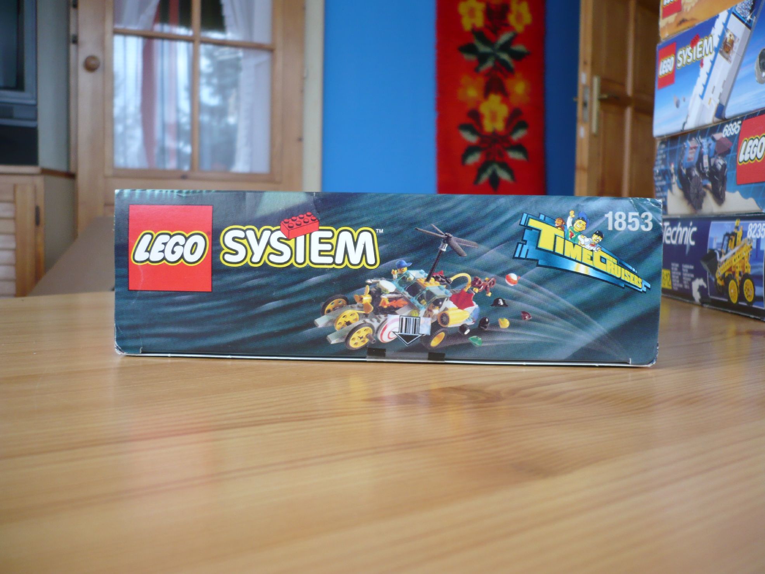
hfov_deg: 52.6
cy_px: 287
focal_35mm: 35
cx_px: 382
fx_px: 773
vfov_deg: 40.7
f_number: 2.8
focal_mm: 5.8
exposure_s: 1/15
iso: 100
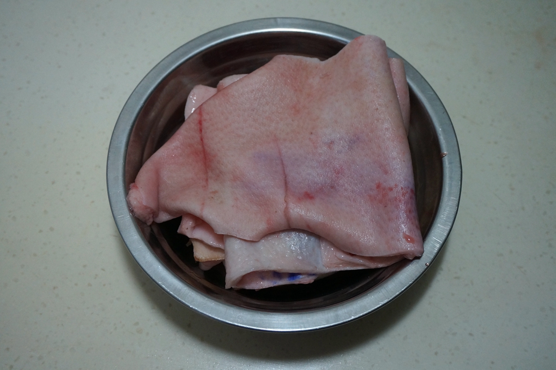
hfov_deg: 49.6
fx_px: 602
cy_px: 185
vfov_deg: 34.1
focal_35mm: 39
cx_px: 278
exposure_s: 1/160
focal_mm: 26
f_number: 4.5
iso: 1250
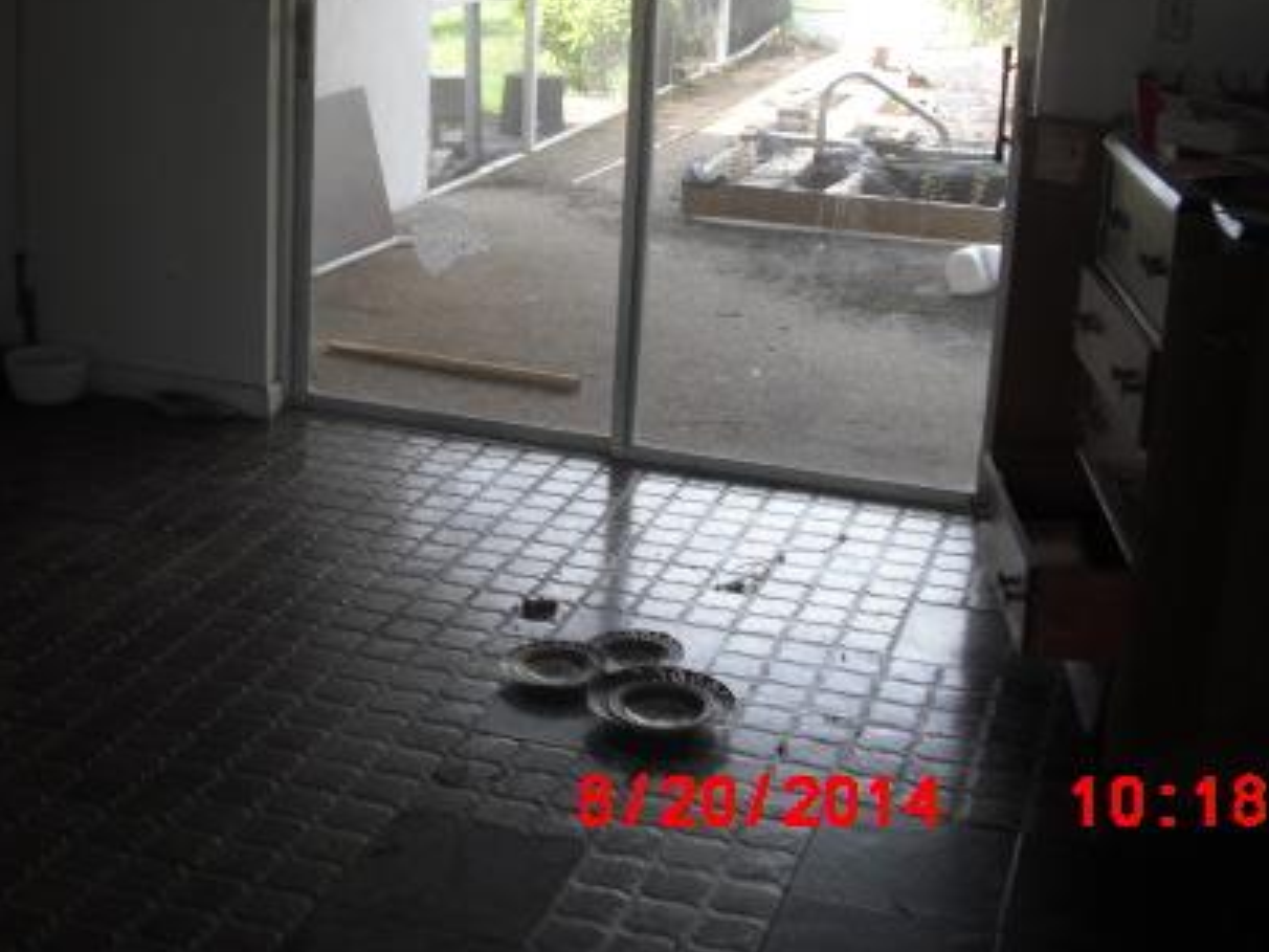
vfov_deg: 25.3
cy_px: 229
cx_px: 317
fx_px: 2090
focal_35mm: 57
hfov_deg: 33.1
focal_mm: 6.3
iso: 100
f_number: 3.1
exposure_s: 1/80
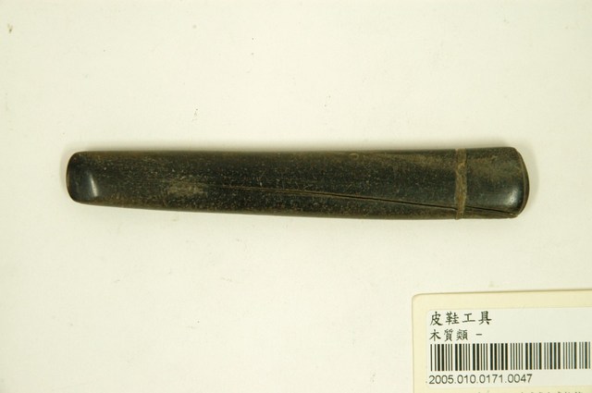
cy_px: 196
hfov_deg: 19.5
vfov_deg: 13.0
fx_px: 1724
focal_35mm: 105
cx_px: 296
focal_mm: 70
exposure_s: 1/15
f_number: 8
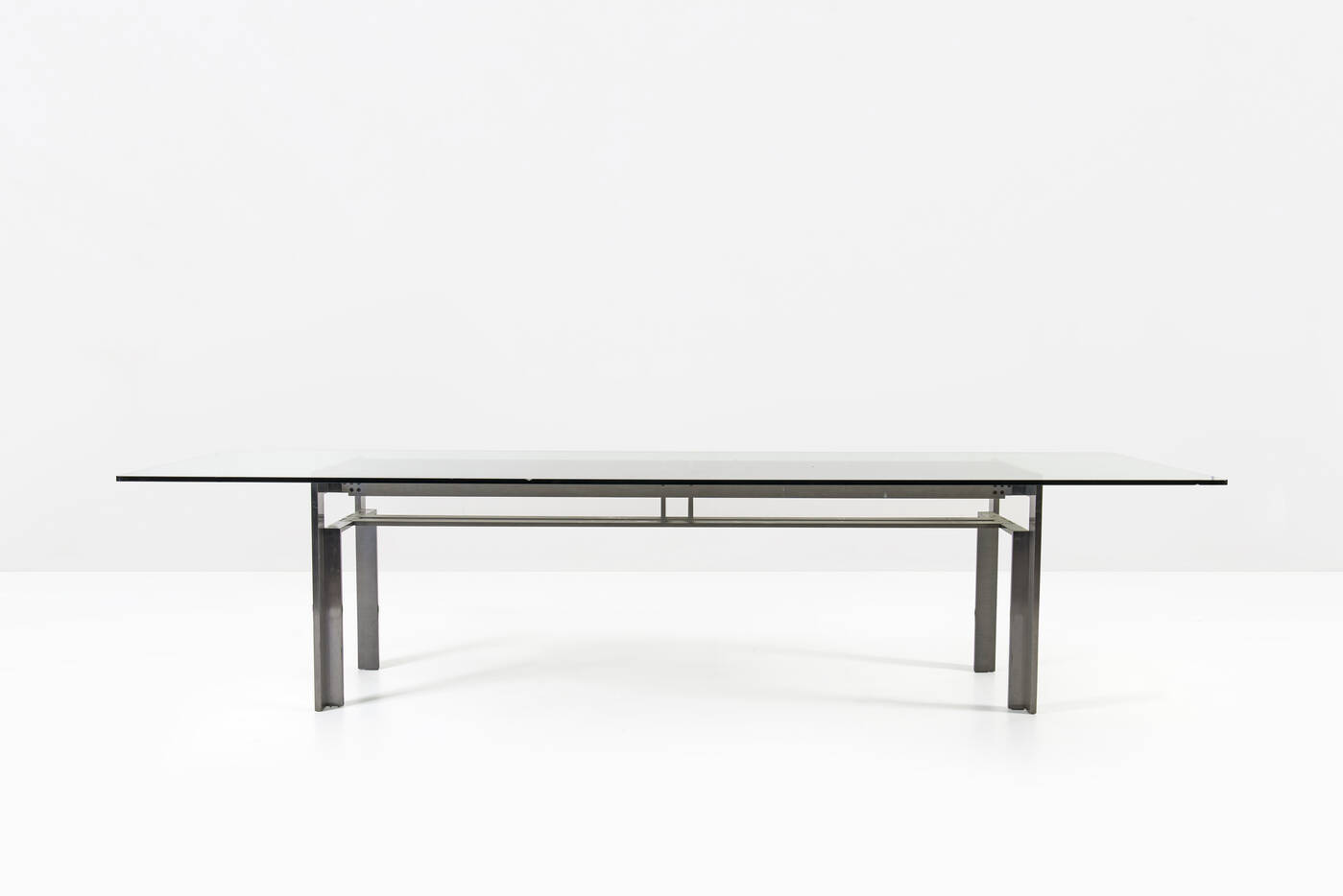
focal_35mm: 38
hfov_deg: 50.7
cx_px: 672
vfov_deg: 35.1
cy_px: 448
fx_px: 1418
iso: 100
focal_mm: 38
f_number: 10
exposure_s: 1/250
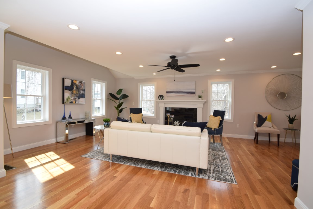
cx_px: 156
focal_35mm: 15
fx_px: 130
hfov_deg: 100.4
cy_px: 104
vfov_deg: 77.3
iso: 320
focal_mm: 10
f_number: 5.6
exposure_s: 1/125
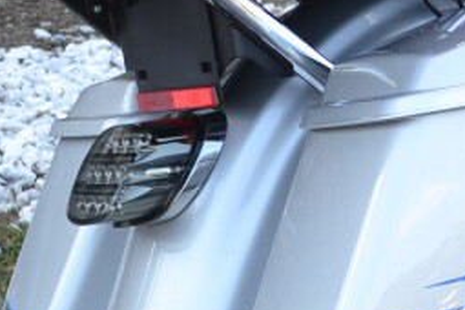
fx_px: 2002
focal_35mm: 155
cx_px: 693
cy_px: -15
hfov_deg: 12.6
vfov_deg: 8.8
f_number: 5.6
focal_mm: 22
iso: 200
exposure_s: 1/125
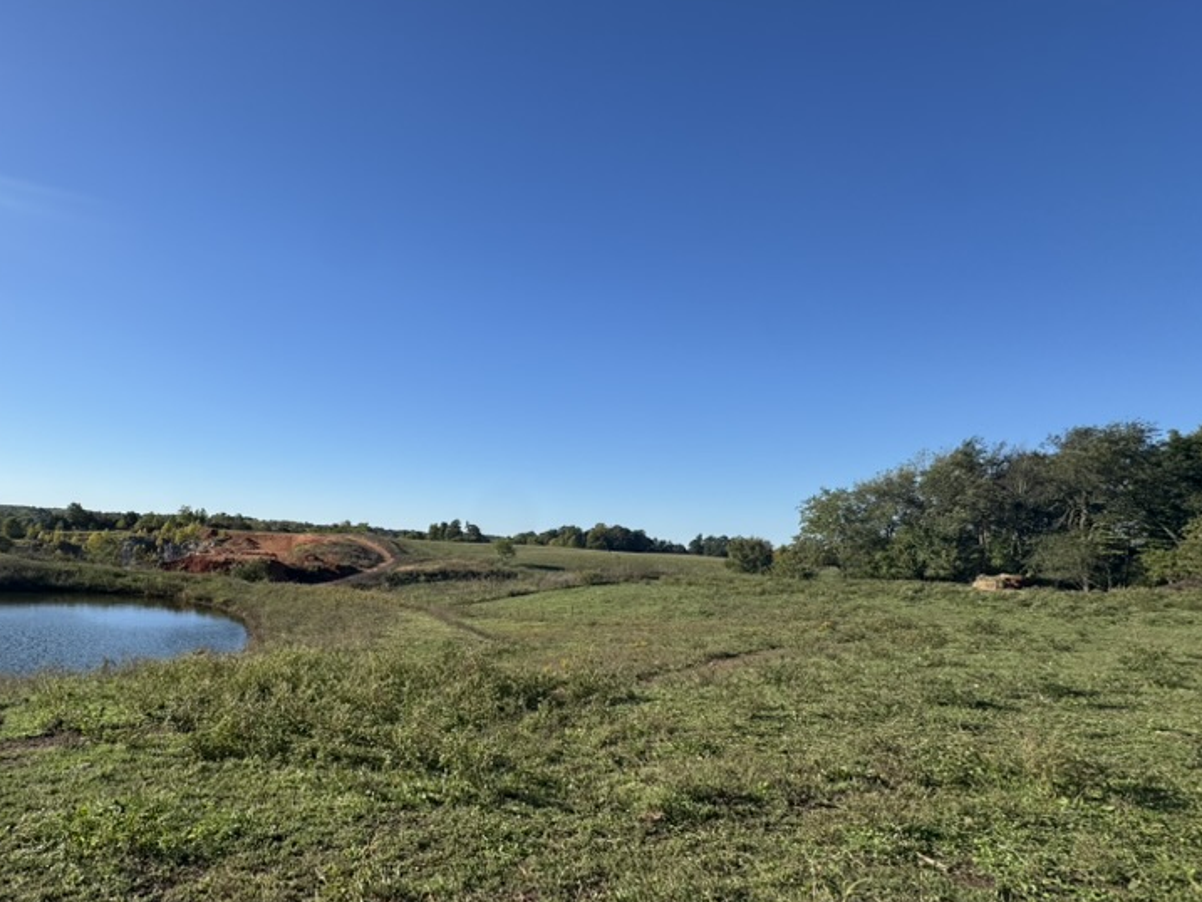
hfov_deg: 78.4
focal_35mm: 20
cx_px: 377
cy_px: 518
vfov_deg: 65.6
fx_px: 695
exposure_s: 1/2083
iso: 50
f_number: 2.2
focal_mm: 2.22
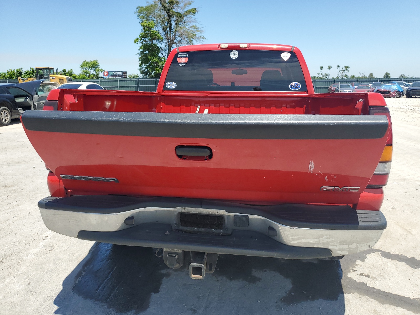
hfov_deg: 67.3
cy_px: 158
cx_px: 210
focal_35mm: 26
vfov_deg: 53.1
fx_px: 315
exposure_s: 1/2000
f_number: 1.5
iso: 50
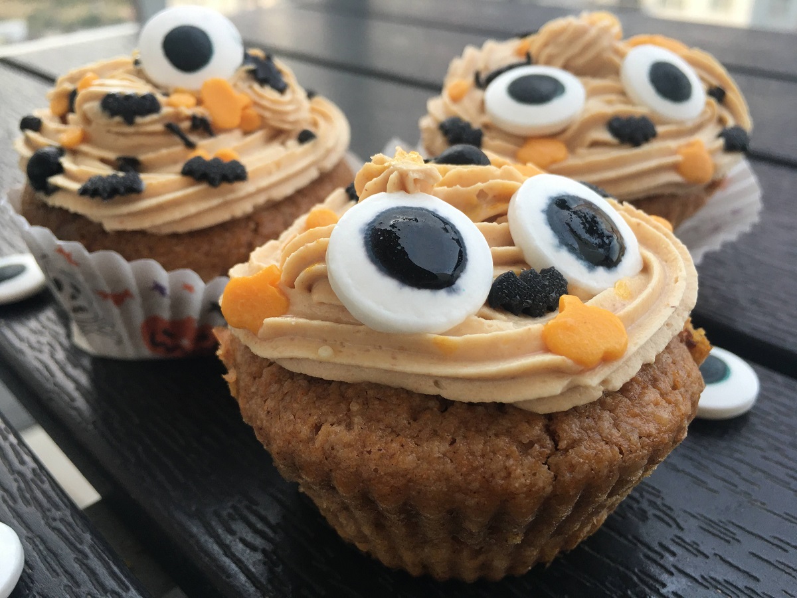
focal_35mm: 29
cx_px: 398
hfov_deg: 61.7
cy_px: 299
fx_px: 668
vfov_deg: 48.2
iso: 25
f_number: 2.2
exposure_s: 1/33
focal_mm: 4.15
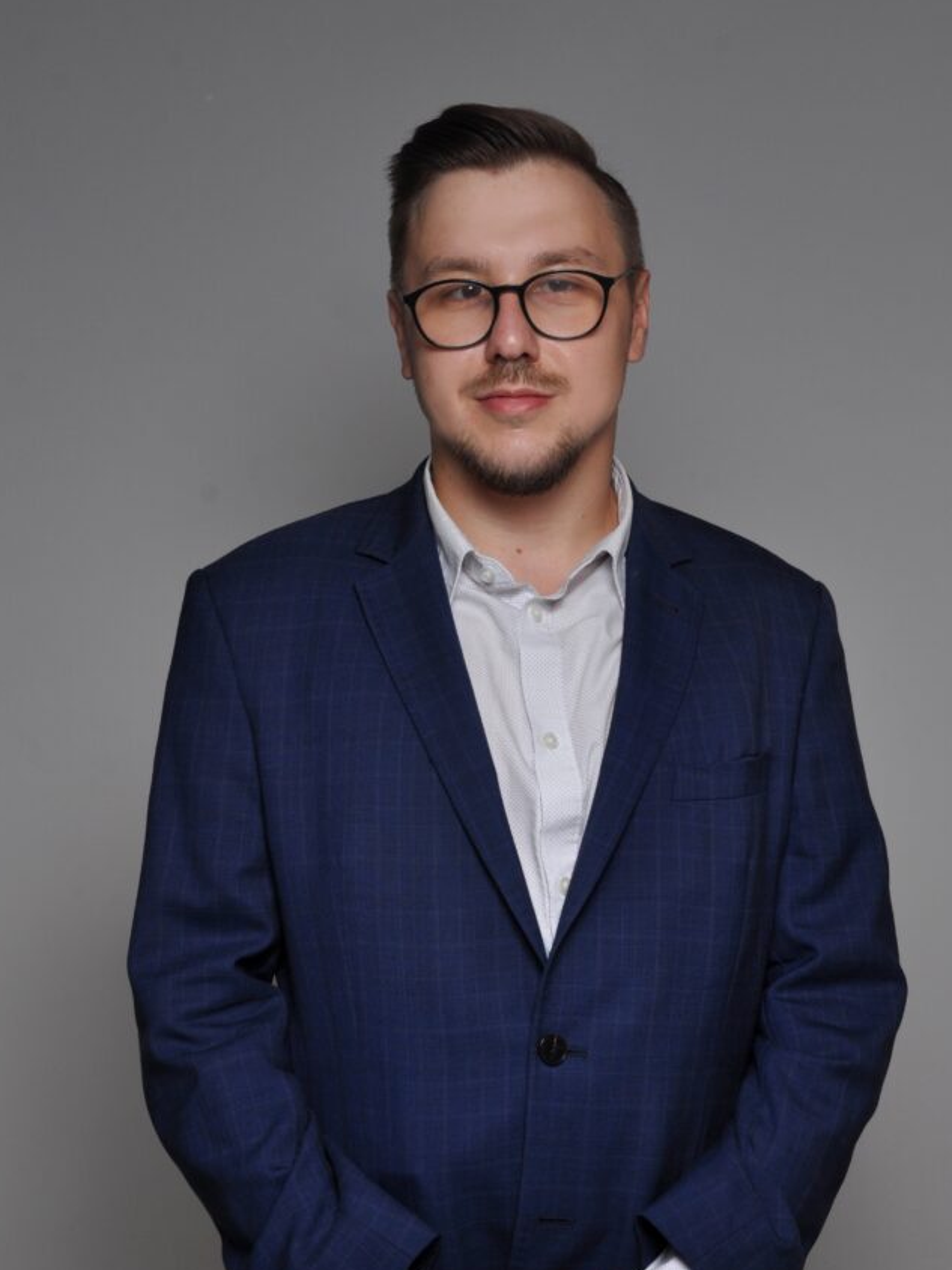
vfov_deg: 34.2
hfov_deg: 26.1
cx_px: 496
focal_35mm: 56
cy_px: 761
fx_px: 2053
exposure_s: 1/125
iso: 250
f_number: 13
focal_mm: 32
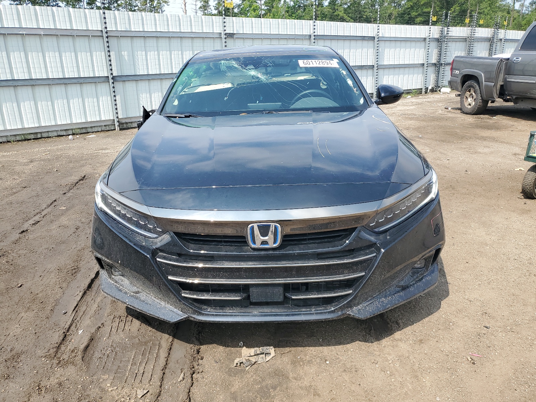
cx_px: 268
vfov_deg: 53.1
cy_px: 201
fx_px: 403
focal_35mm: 26
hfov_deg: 67.3
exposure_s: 1/1429
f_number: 1.5
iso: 50
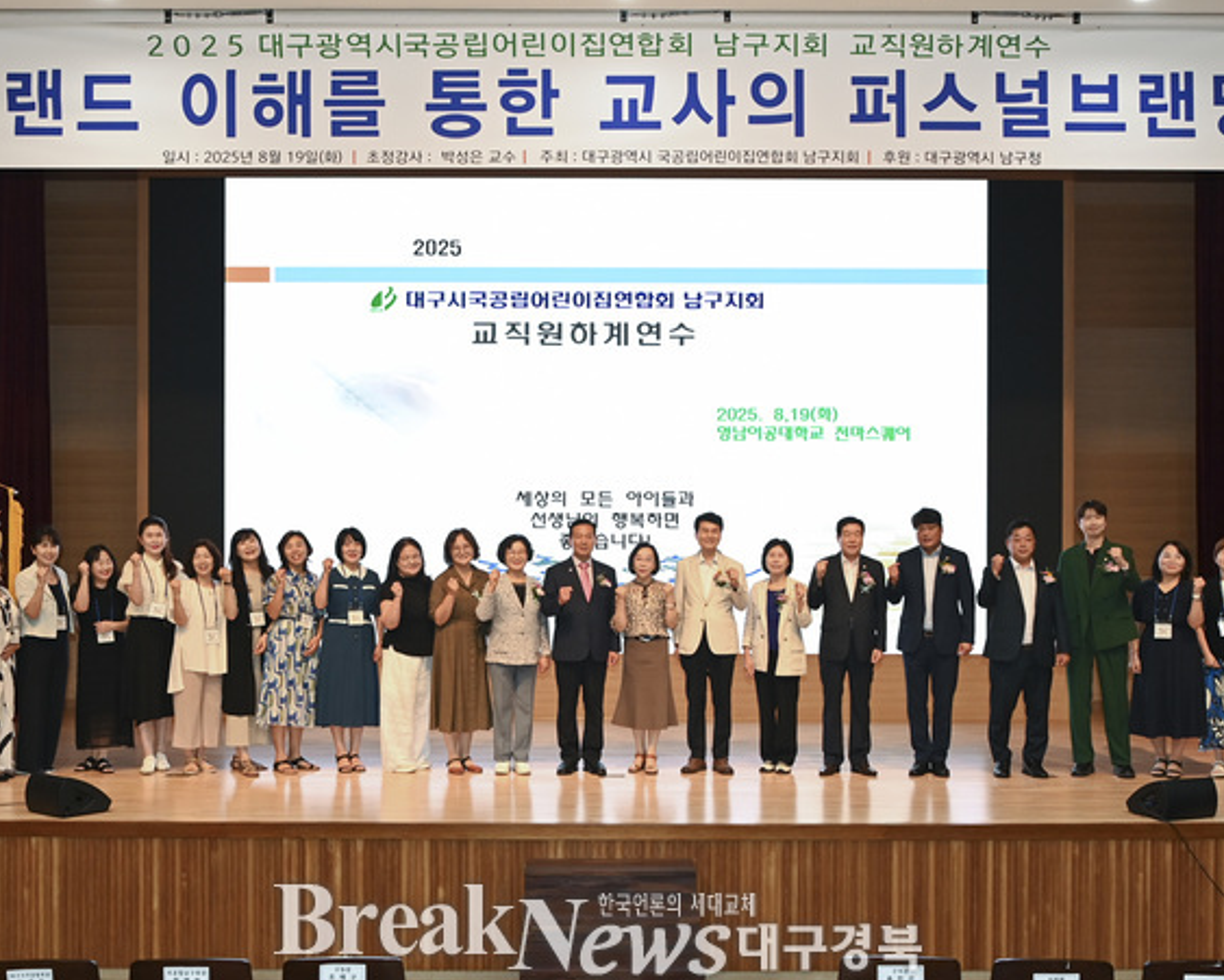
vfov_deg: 51.6
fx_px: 1015
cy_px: 497
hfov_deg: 62.2
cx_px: 602
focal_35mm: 28
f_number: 4.5
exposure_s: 1/160
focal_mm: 24
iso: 1600
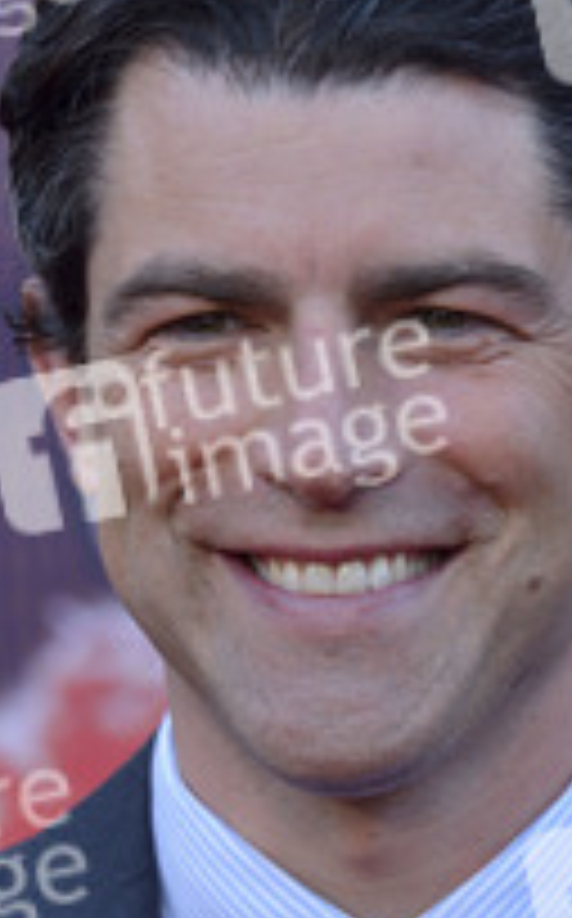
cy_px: 652
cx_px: 349
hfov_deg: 3.3
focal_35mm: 400
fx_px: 10005
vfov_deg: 5.3
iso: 320
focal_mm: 200
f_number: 7.1
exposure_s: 1/250
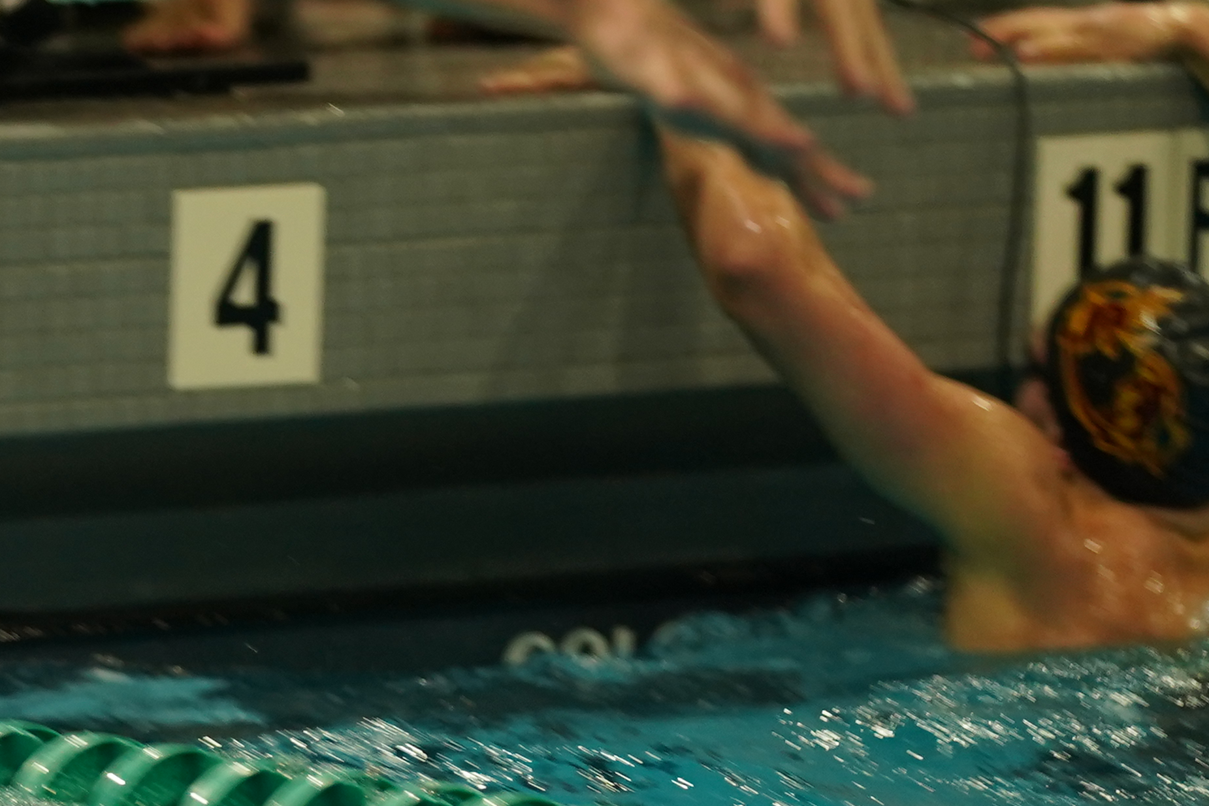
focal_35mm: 564
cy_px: 298
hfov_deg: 3.7
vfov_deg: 2.4
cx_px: 103
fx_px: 18940
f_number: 2.8
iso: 1600
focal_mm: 174
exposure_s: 1/400
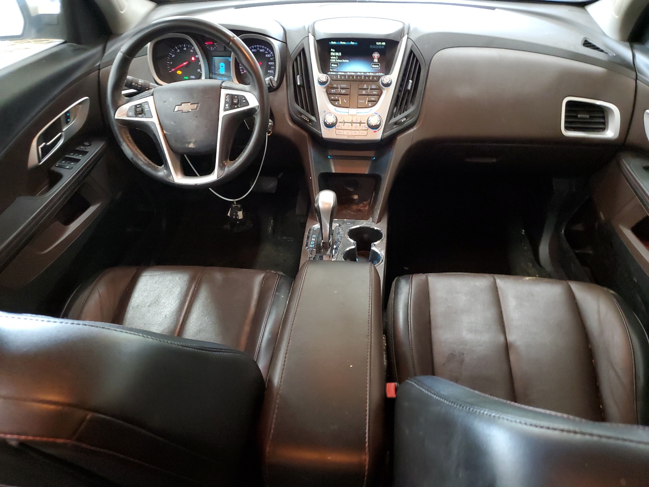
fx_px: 487
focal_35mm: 26
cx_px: 324
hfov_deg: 67.3
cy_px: 244
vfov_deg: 53.1
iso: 314
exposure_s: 1/17
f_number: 1.5
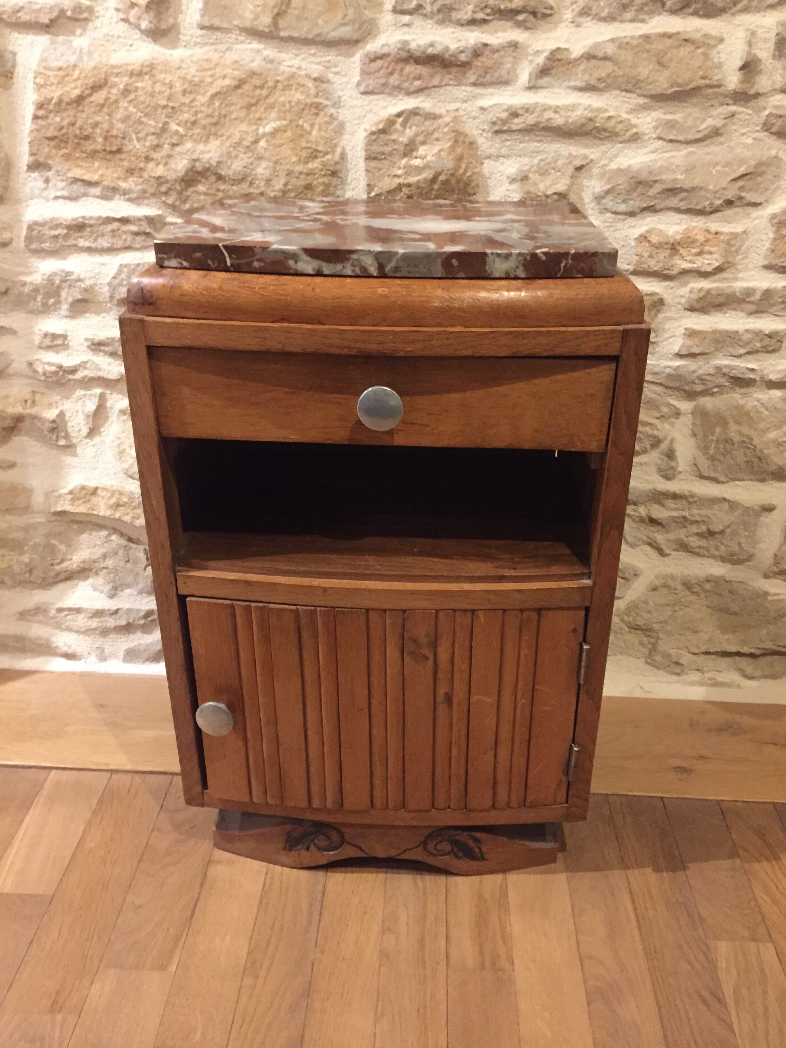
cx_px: 393
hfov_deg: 48.2
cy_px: 524
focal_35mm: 29
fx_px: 878
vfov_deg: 61.7
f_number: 2.2
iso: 500
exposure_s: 1/17
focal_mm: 4.15
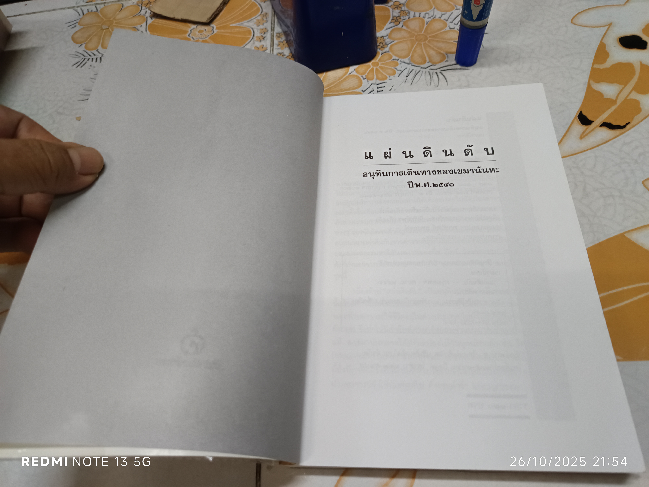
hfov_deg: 71.6
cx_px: 324
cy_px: 244
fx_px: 450
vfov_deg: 56.8
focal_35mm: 24
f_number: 1.7
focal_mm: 5.31
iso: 1089
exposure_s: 1/50
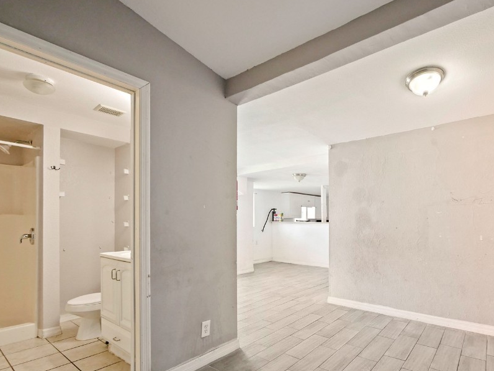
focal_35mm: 18
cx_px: 302
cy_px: 229
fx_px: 257
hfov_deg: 86.4
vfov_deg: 70.6
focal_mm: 7
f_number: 4
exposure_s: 1/60
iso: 800
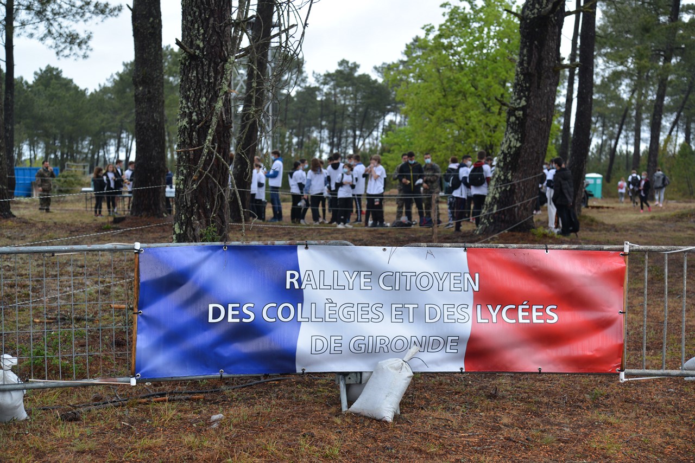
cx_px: 348
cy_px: 232
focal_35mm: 58
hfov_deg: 34.5
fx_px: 1120
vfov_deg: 23.4
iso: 400
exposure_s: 1/320
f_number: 4.5
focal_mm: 58
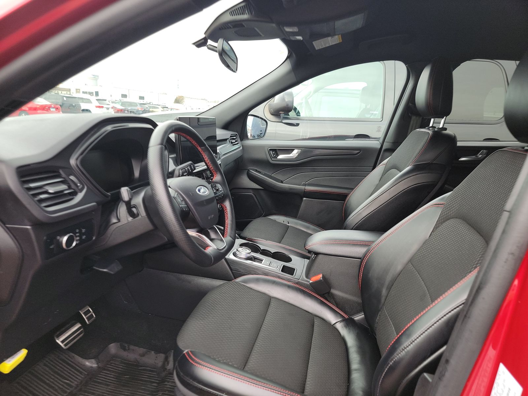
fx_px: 366
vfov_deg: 56.8
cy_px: 198
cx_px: 264
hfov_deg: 71.6
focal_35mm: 24
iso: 54
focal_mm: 6.7
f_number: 1.8
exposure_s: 1/59
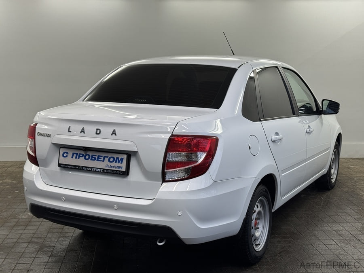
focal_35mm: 48
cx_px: 182
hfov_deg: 39.7
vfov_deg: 30.3
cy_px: 136
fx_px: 505
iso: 50
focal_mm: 6.76
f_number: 1.78
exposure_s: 1/121
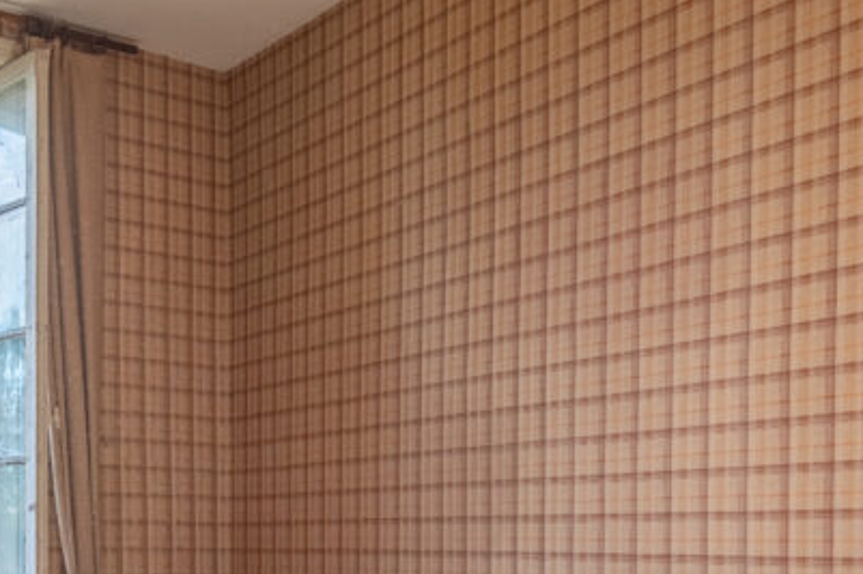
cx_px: 297
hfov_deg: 41.2
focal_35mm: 47
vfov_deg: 27.2
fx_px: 1133
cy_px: 543
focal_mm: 18.5
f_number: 5
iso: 400
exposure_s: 1/6400
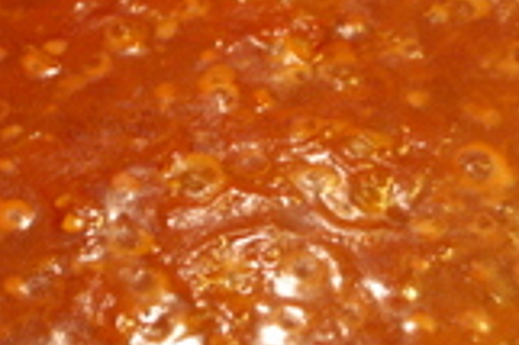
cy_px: 124
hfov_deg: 14.7
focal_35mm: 140
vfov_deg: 9.8
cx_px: 232
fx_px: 2016
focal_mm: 30
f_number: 4.5
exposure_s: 1/15
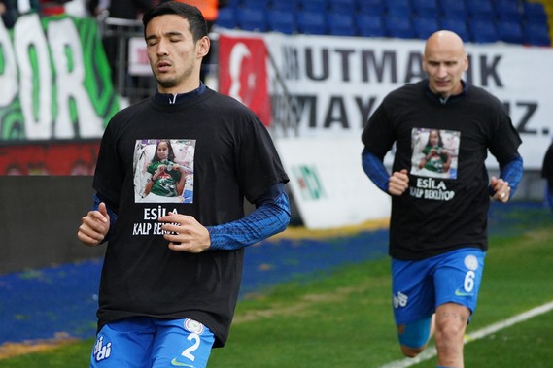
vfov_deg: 7.2
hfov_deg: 10.8
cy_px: 201
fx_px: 2918
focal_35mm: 190
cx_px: 196
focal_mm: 146
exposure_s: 1/2000
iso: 8000
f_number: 4.5
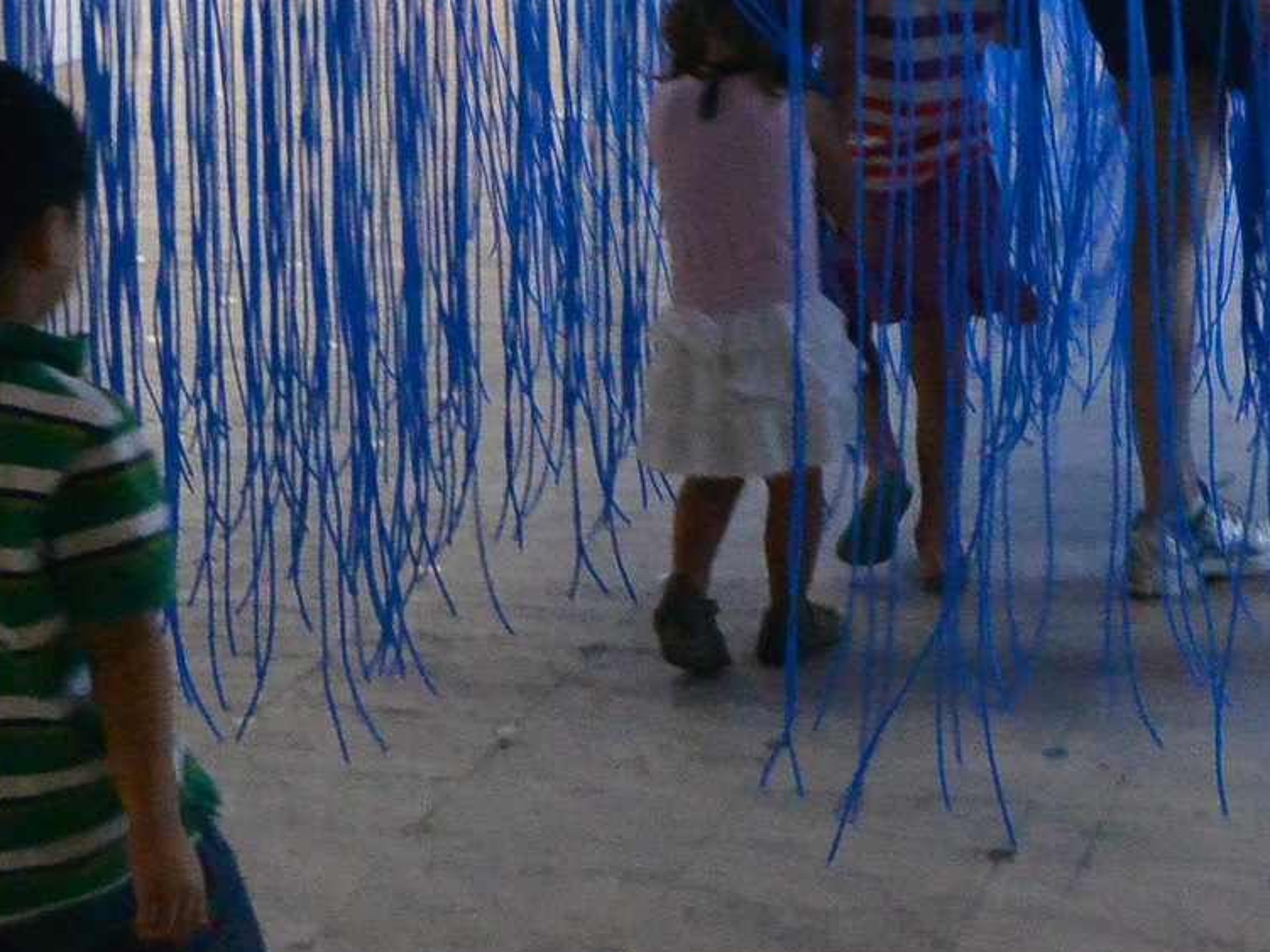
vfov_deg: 15.2
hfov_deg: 19.8
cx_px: 1532
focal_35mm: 93
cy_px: -262
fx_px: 3411
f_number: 3.5
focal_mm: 11
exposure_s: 1/60
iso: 1600
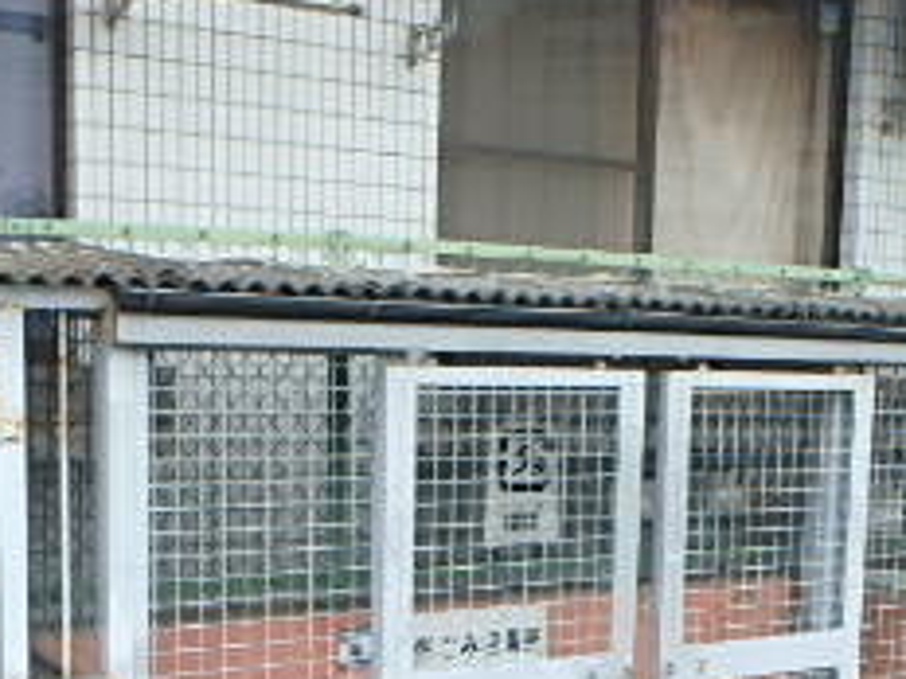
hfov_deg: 33.0
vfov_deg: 24.7
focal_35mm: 58
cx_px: 574
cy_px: 578
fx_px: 1518
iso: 125
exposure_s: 1/400
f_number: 3.5
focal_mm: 3.7
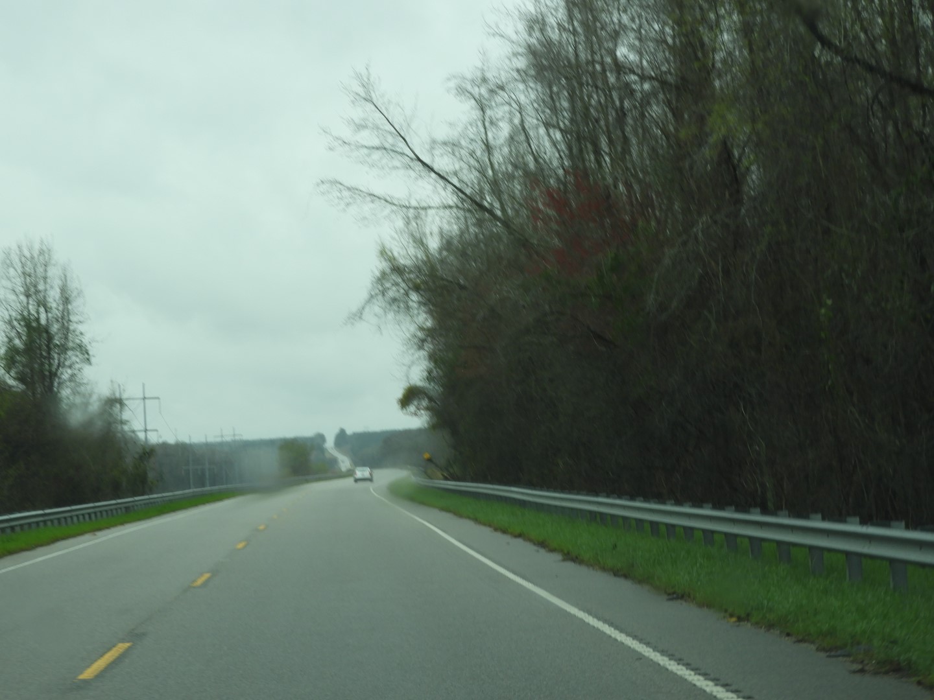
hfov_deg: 23.0
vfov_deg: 17.4
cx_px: 467
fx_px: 2293
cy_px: 350
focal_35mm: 85
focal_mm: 15.2
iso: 100
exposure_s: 1/250
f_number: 4.5
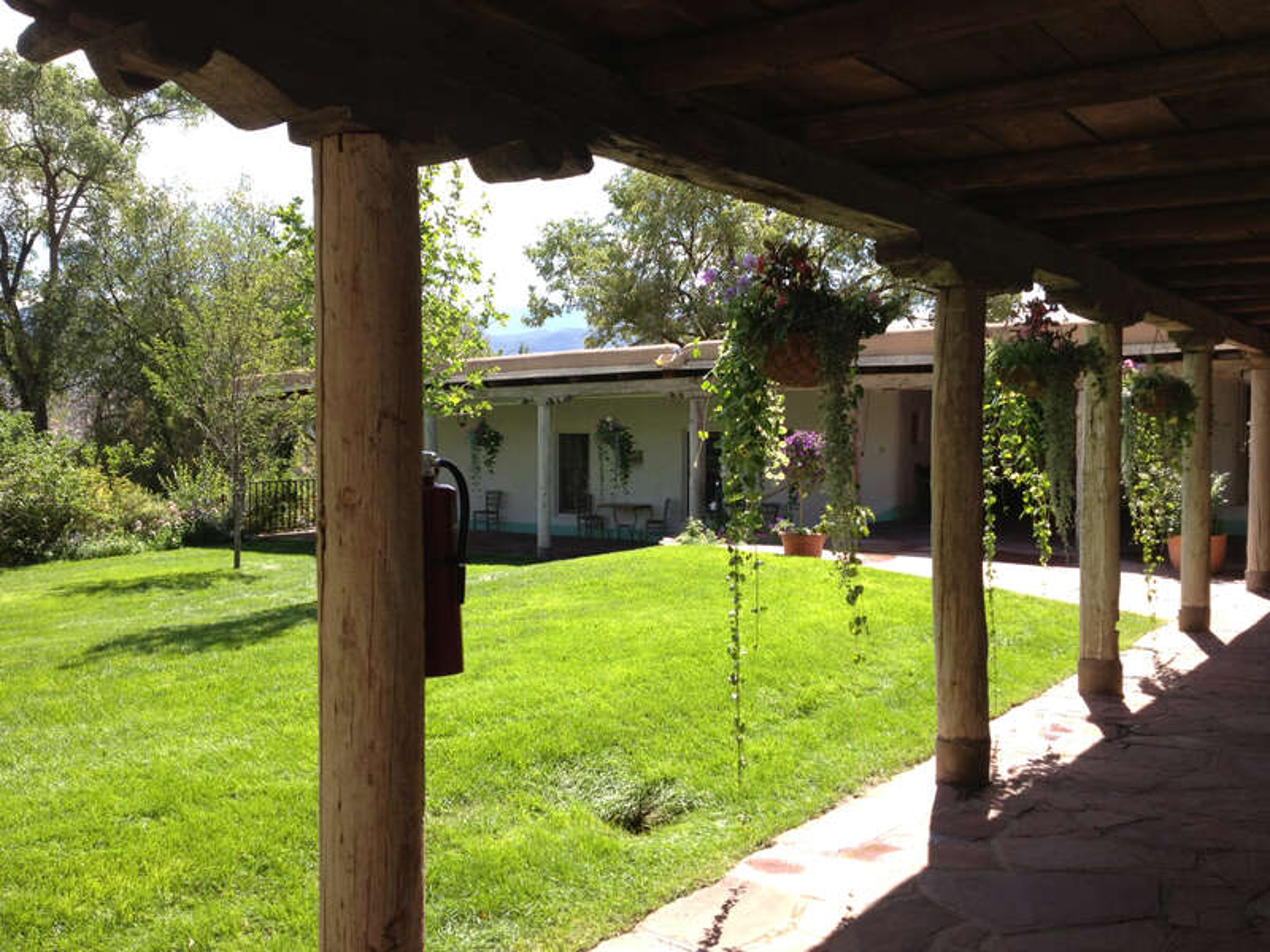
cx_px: 635
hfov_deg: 52.6
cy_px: 476
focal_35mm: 35
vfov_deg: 40.7
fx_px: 1284
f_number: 2.4
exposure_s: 1/708
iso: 80
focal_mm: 4.28
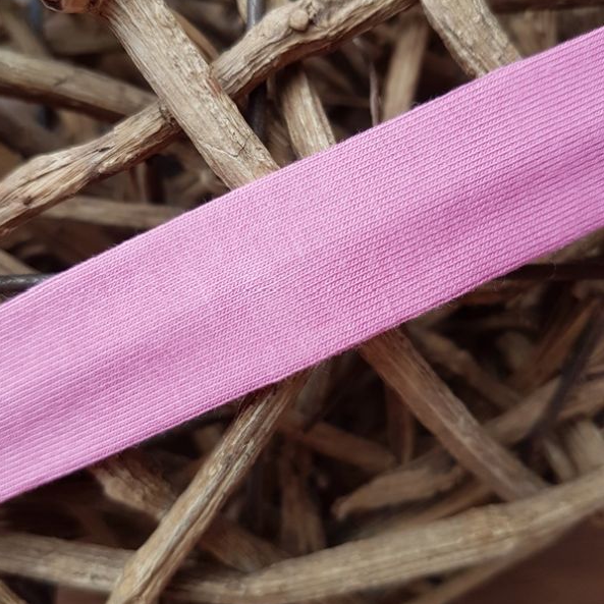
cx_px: 299
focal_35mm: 31
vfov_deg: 52.5
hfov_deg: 52.5
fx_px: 612
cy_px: 290
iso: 64
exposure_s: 1/120
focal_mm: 4.2
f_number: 1.7
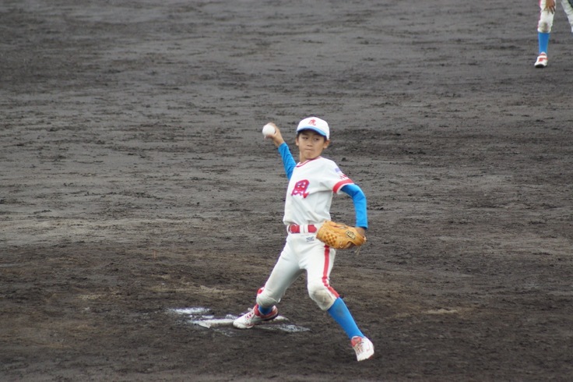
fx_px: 5489
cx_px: 286
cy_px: 191
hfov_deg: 6.0
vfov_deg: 4.0
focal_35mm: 345
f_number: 5.6
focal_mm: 230
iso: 640
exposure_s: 1/400
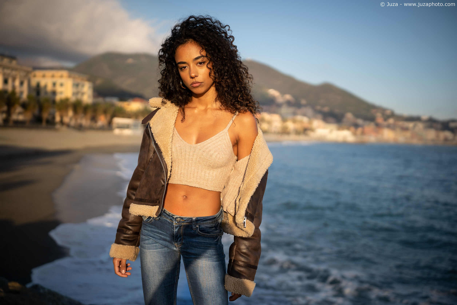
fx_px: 501
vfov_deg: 33.8
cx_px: 228
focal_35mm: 40
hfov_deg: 49.0
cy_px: 152
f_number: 1.8
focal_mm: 39.5
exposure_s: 1/3200
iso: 100
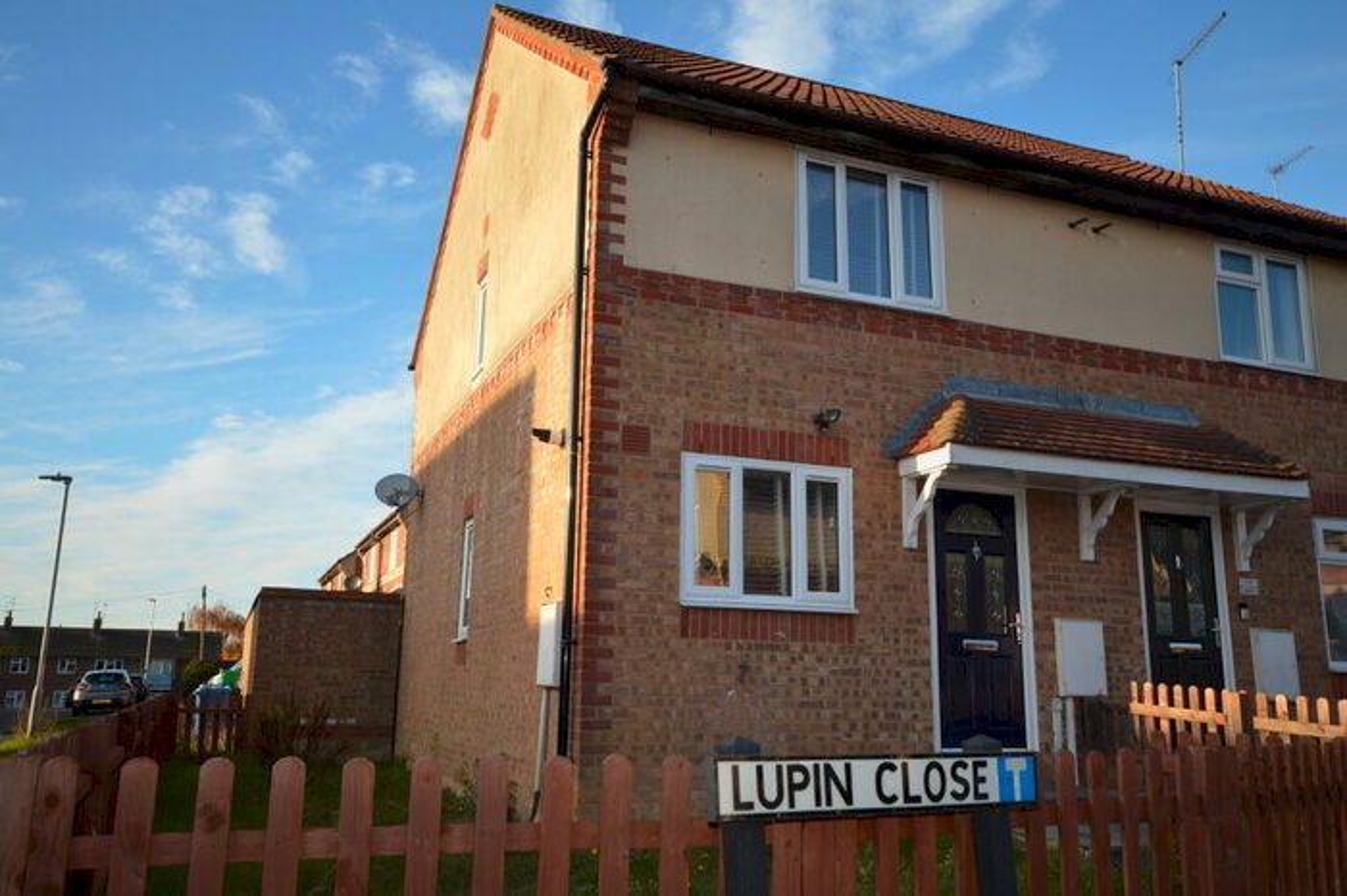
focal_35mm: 30
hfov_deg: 62.0
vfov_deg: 43.6
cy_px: 448
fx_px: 1122
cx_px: 674
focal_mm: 20
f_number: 5.6
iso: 100
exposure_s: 1/125
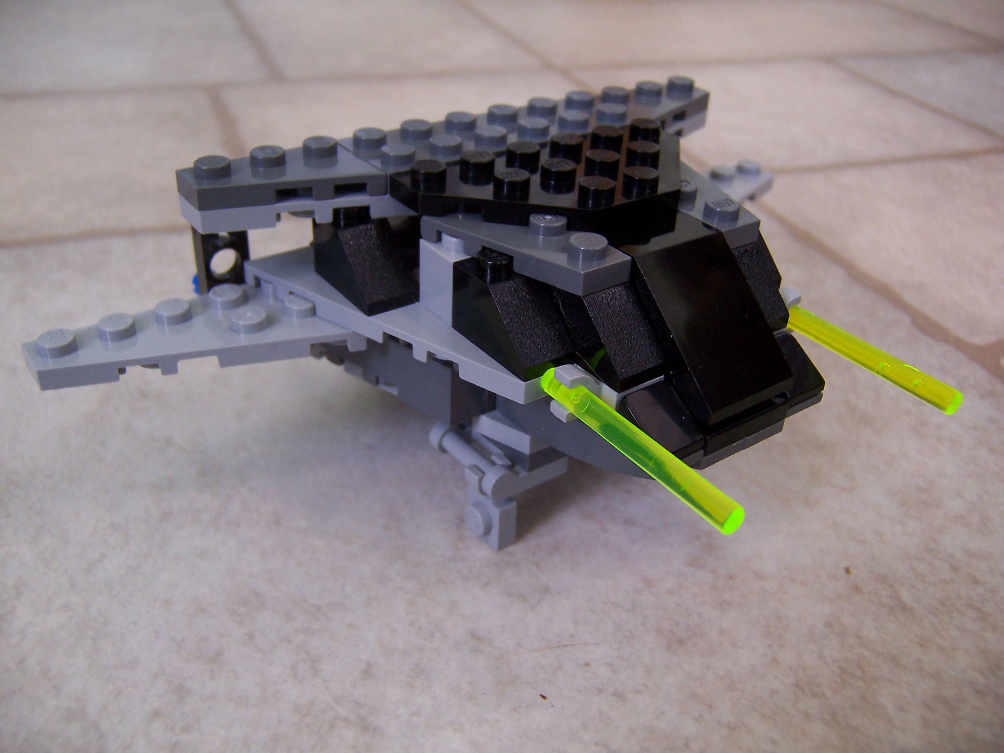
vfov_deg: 42.9
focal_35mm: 33
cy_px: 376
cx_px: 502
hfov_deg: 55.4
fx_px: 957
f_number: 2.8
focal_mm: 5.5
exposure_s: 1/30
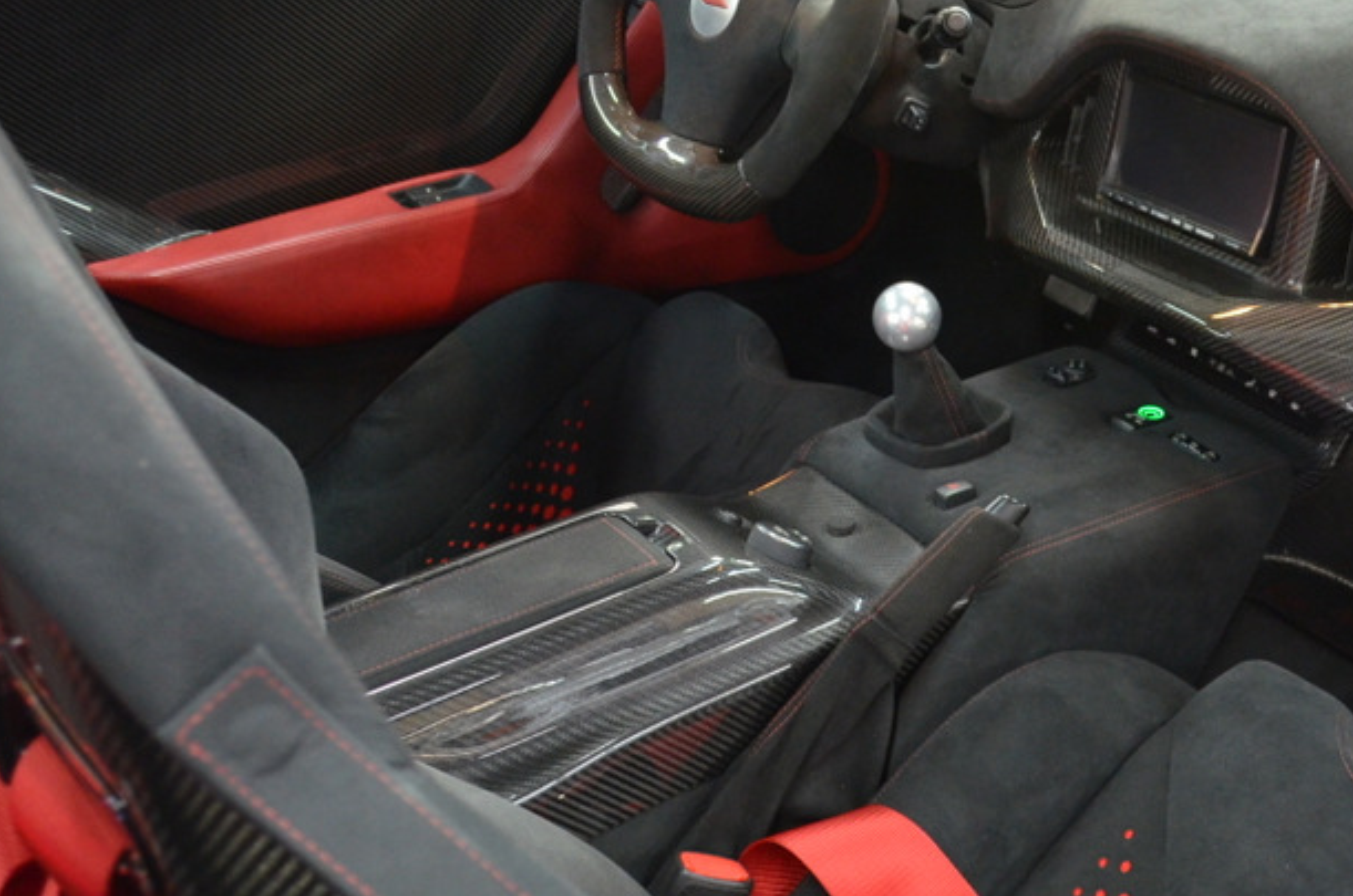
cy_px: 536
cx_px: 1032
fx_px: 1988
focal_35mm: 53
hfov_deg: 36.6
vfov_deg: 25.4
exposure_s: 1/30
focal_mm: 18
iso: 1400
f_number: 3.5
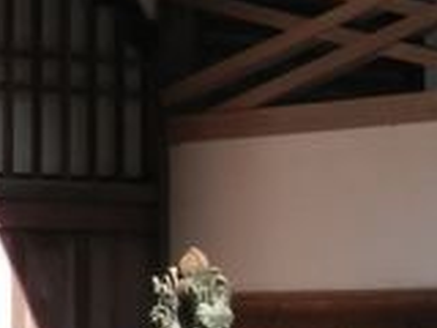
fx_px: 2840
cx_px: 595
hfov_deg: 8.6
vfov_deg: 6.6
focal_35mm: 225
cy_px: 271
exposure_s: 1/160
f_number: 3.8
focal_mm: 8
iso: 80
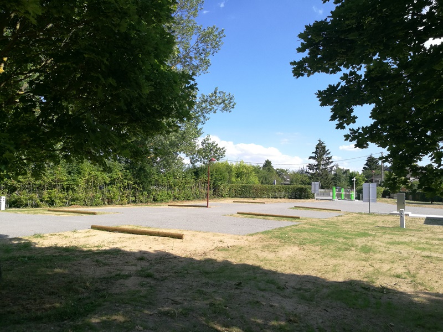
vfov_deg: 51.4
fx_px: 346
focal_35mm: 27
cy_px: 166
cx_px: 222
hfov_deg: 65.3
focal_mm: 4.5
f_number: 2.2
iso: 50
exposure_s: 1/560
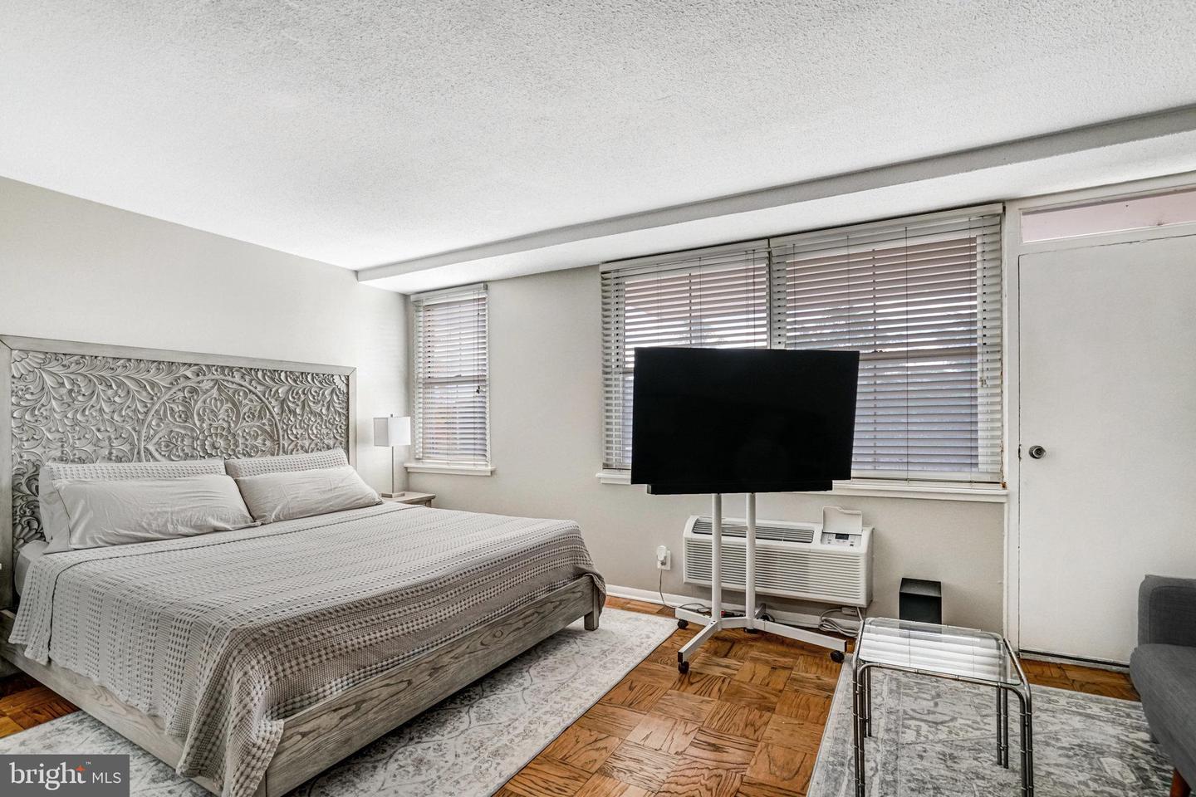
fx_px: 532
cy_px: 398
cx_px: 598
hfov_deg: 96.7
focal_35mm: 16
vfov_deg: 73.7
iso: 1250
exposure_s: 1/60
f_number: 8
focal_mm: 16
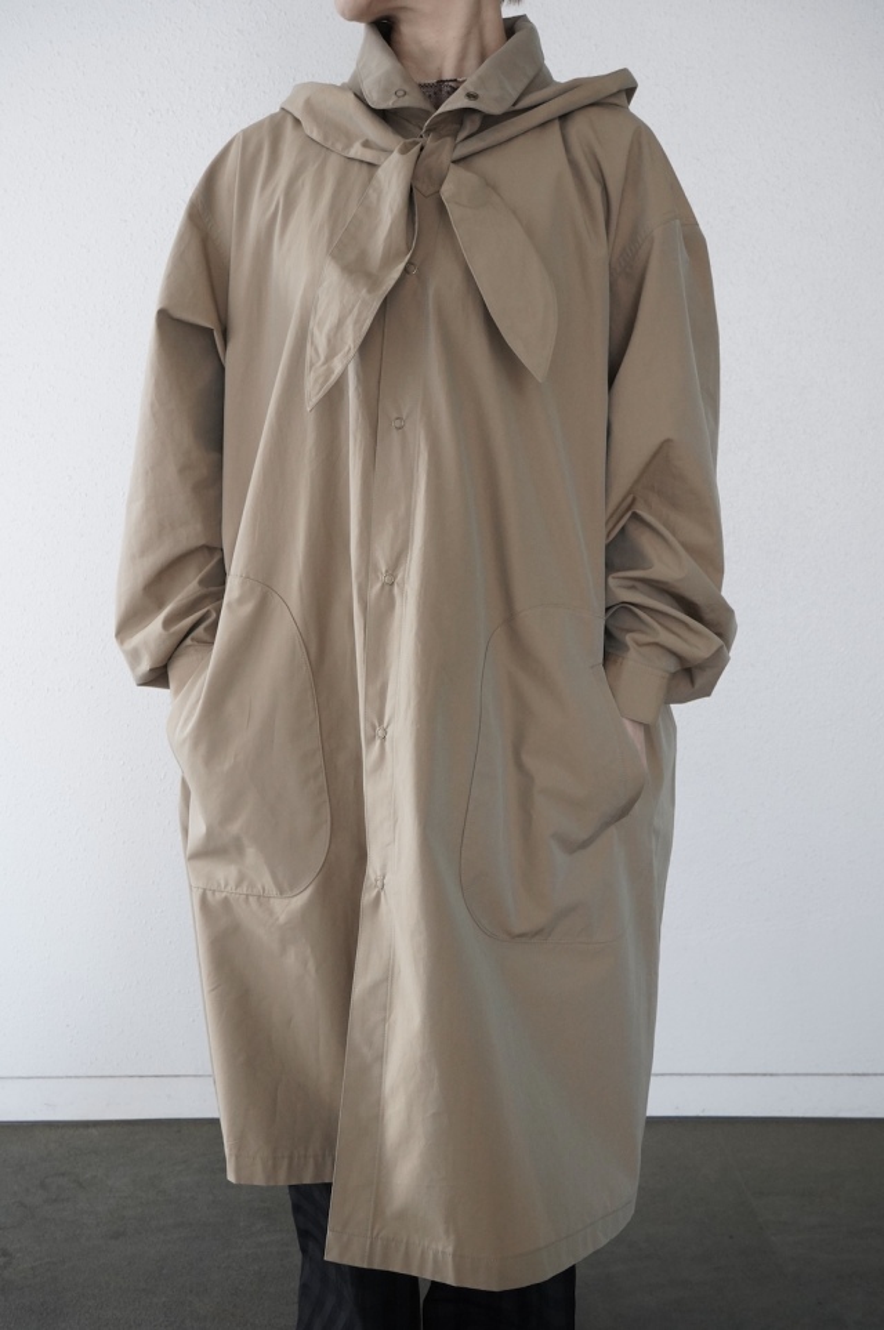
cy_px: 665
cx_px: 442
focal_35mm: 36
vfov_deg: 53.2
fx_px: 1329
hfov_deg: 36.8
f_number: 9
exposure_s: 1/80
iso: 5000
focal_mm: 36
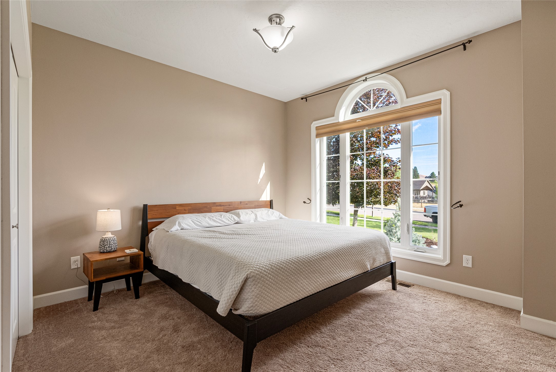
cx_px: 278
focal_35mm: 16
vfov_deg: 73.8
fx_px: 247
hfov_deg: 96.7
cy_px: 186
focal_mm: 16
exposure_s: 1/200
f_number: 9
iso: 1600
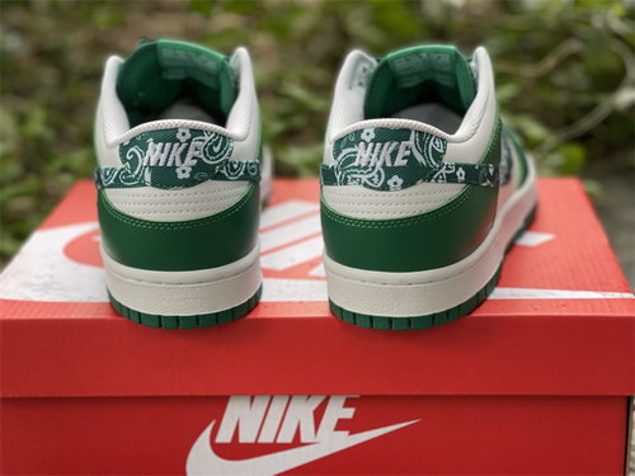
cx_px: 318
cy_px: 238
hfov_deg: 30.3
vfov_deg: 22.9
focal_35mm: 64
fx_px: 1174
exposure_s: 1/121
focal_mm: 7.5
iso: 160
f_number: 2.2
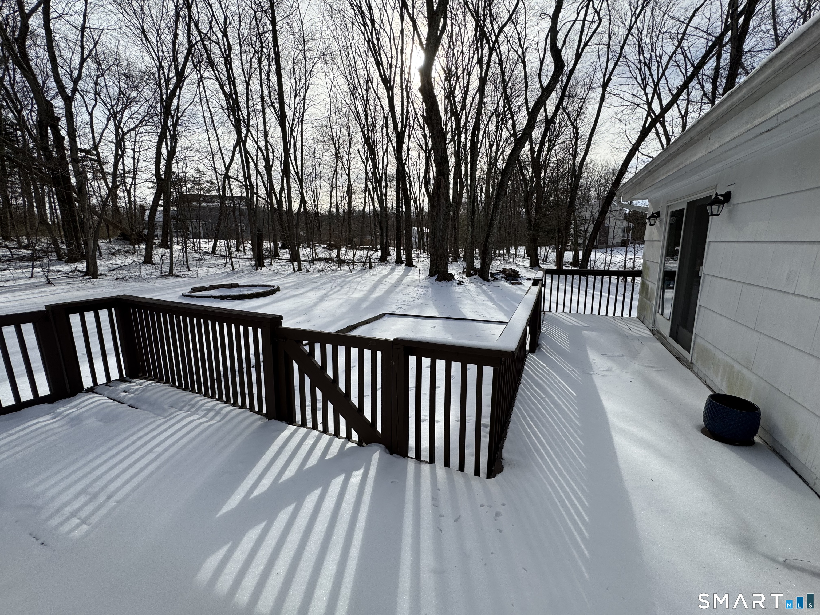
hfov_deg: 102.1
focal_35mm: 14
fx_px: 332
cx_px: 410
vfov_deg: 85.7
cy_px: 308
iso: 50
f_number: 2.2
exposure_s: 1/2083
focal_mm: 2.22
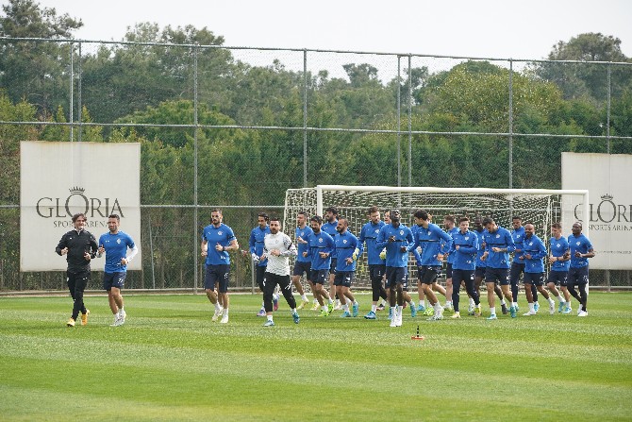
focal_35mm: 150
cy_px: 211
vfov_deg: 9.2
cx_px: 316
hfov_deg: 13.7
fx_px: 2634
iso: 1000
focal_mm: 150
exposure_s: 1/2000
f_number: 5.6
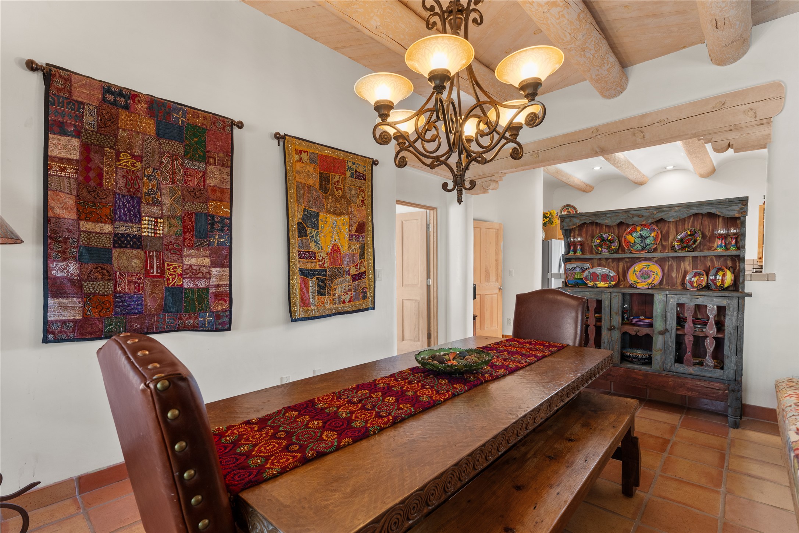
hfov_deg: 96.7
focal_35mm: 16
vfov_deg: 73.7
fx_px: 355
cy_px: 266
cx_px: 400
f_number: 9
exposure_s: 1
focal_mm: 16
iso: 400
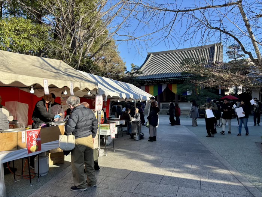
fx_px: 197
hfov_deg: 67.3
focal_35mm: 26
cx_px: 131
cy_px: 98
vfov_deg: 53.1
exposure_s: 1/1178
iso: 50
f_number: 1.6
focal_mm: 5.96
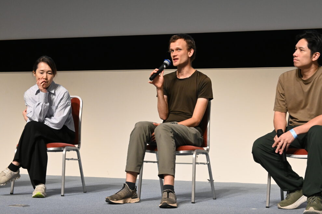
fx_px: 671
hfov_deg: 27.0
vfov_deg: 18.2
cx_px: 161
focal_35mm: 75
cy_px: 107
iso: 1600
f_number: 6.3
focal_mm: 50
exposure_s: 1/80
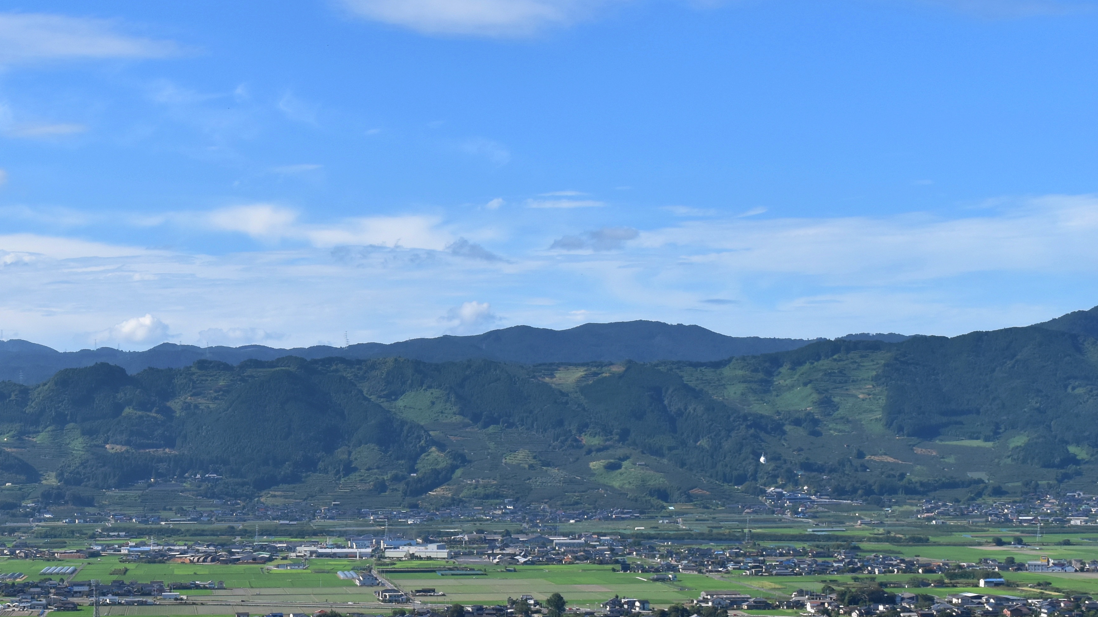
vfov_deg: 15.8
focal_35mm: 76
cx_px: 155
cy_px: 521
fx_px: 2213
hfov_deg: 27.1
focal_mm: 28
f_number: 11
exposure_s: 1/800
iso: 400
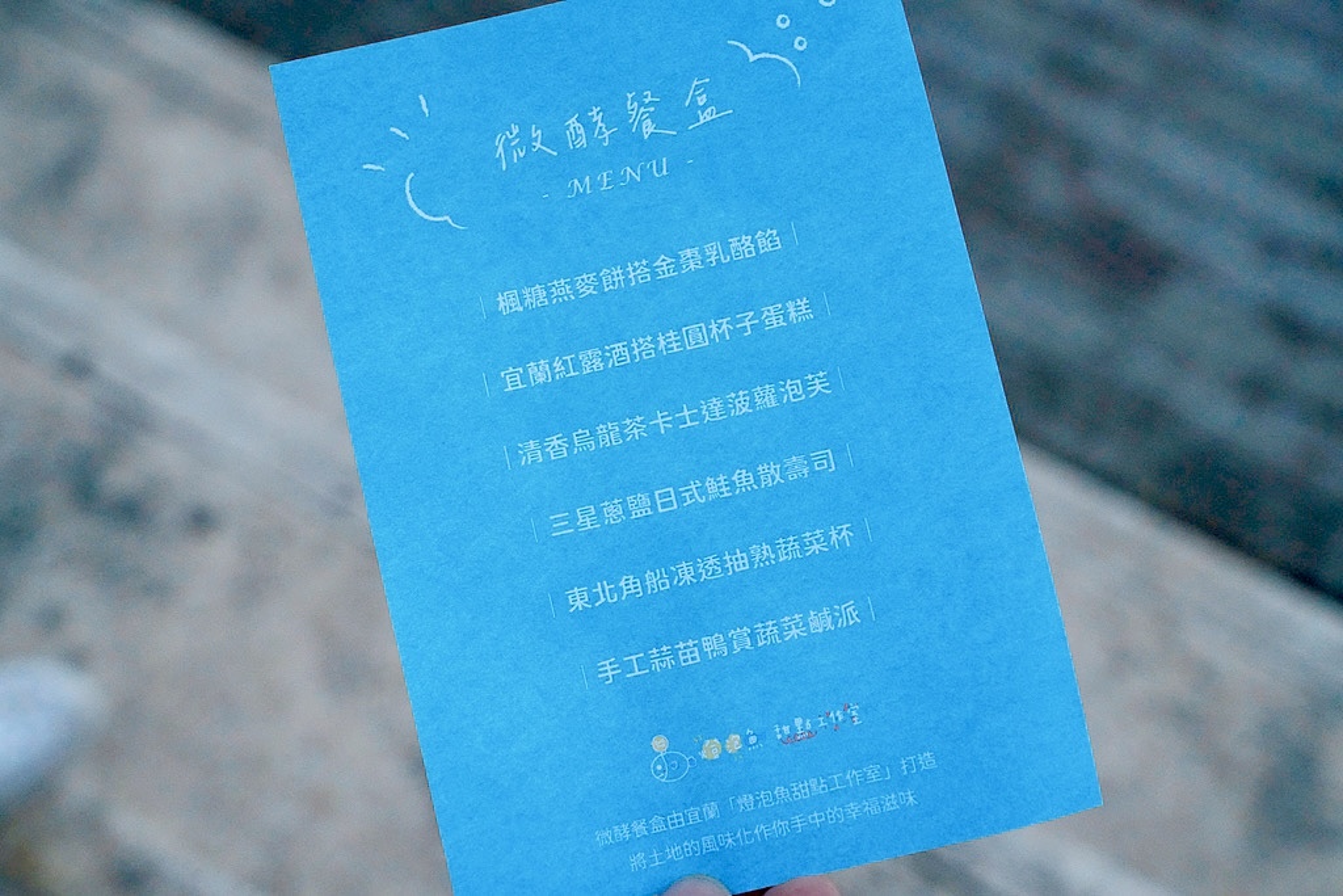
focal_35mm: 52
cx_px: 672
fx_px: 1940
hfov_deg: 38.2
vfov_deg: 26.0
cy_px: 448
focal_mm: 52
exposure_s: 1/1250
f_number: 8
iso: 6400
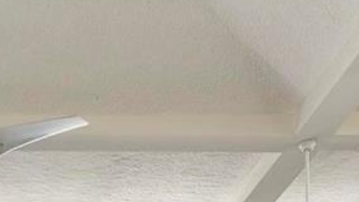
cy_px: 547
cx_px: -17
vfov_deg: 10.0
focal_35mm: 99
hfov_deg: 20.7
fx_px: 942
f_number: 8
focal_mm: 17
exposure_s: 1/100
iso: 400
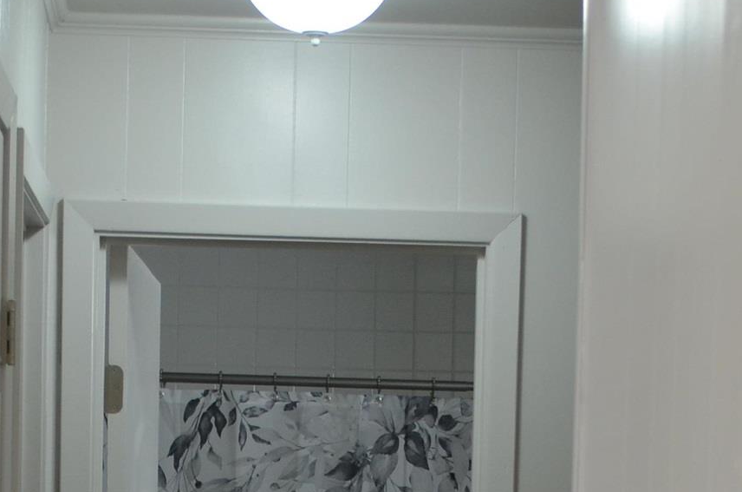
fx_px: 2880
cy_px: 829
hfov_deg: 14.7
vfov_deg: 9.4
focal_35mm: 140
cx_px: 273
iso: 400
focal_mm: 26
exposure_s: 1/80
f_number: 4.2
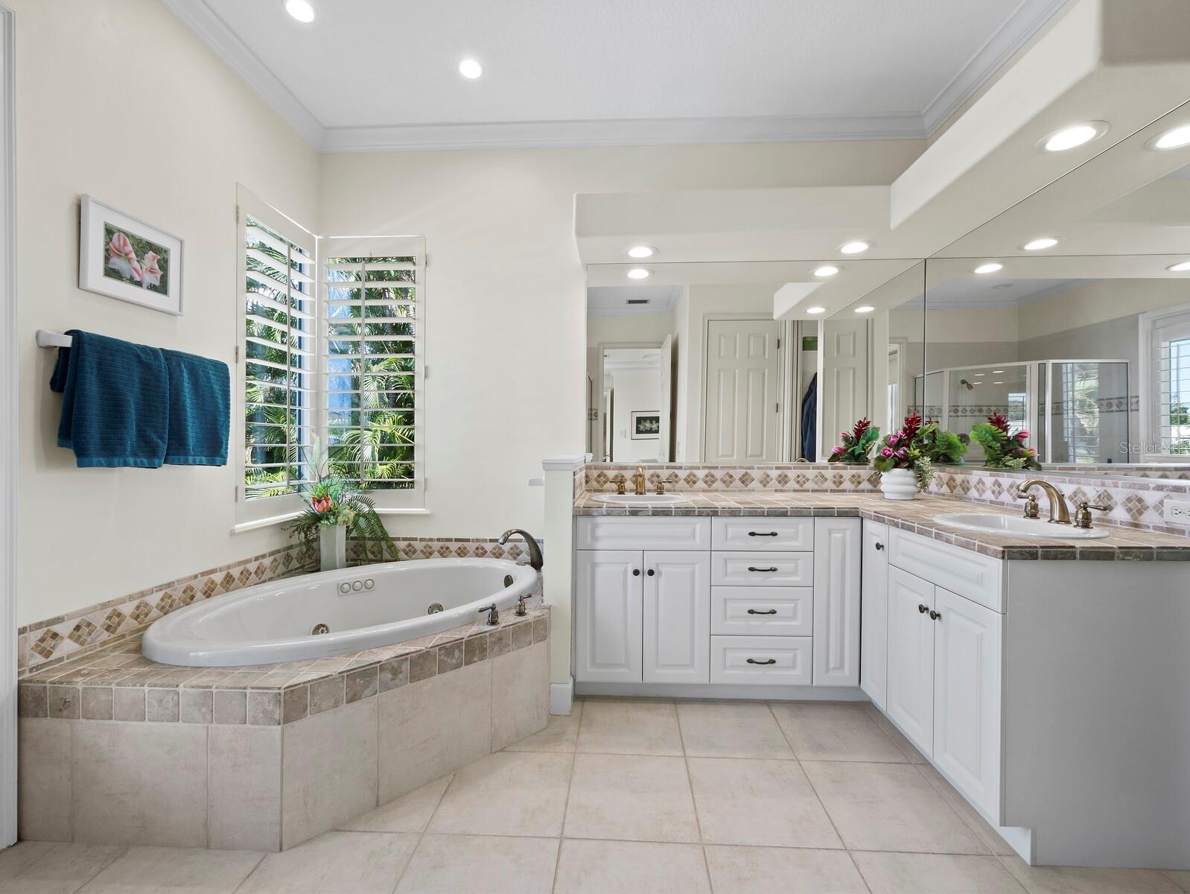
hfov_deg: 102.0
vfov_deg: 85.7
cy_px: 447
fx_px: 481
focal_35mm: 14
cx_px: 595
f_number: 11
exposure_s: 1/3
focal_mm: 7
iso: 200
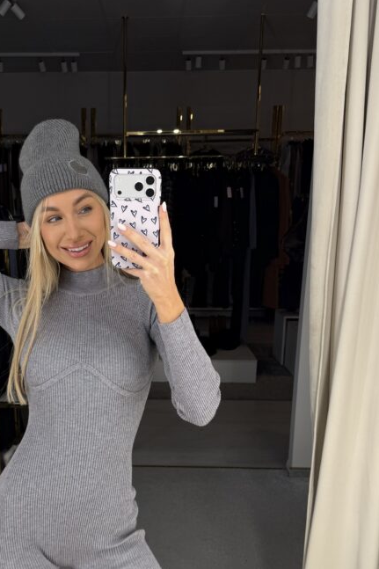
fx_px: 569
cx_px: 119
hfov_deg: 36.4
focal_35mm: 36
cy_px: 350
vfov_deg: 52.7
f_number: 1.78
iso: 64
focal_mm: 6.76
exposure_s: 1/184
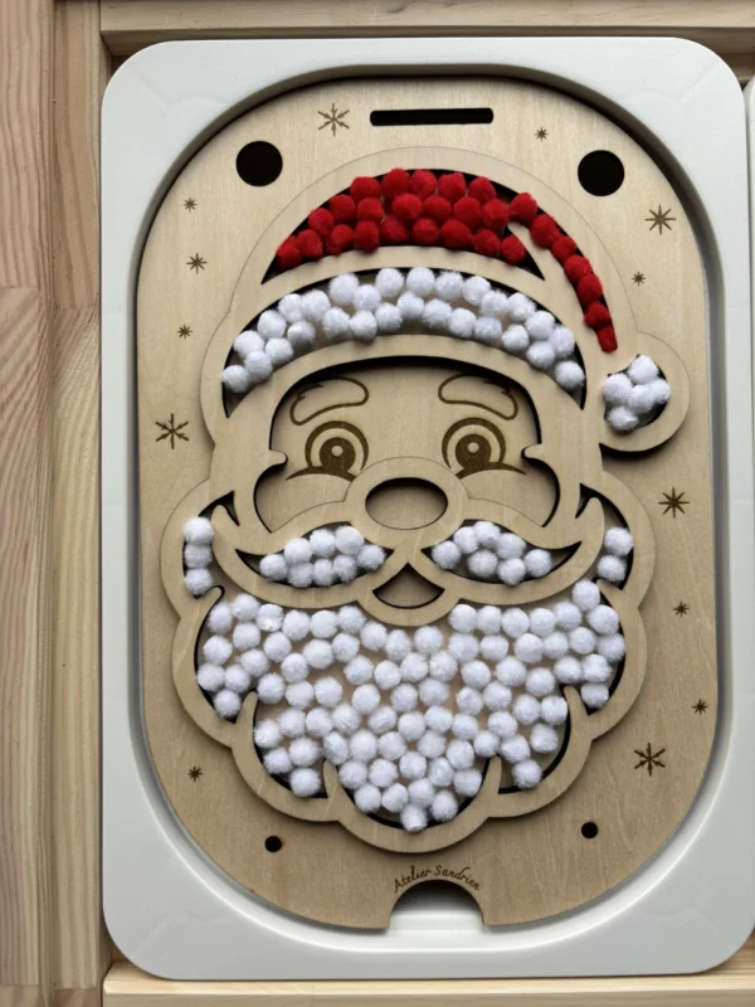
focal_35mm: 26
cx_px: 378
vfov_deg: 67.3
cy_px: 504
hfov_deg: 53.1
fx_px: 756
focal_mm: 5.96
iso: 50
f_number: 1.6
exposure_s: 1/121
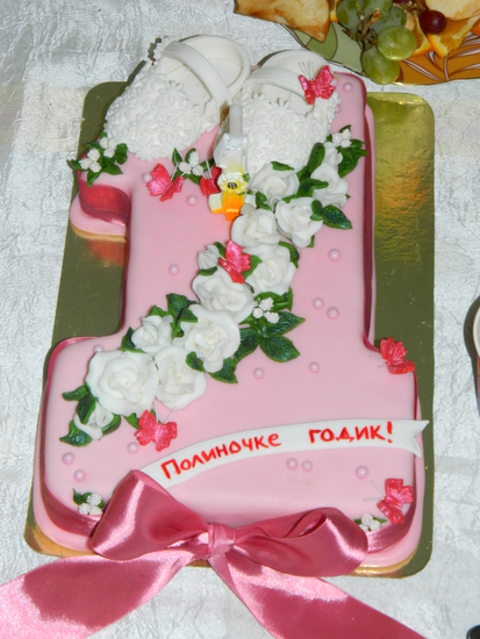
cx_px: 240
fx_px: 1903
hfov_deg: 14.4
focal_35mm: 103
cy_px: 320
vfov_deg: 19.1
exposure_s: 1/60
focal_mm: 18.6
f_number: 4.5
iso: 200
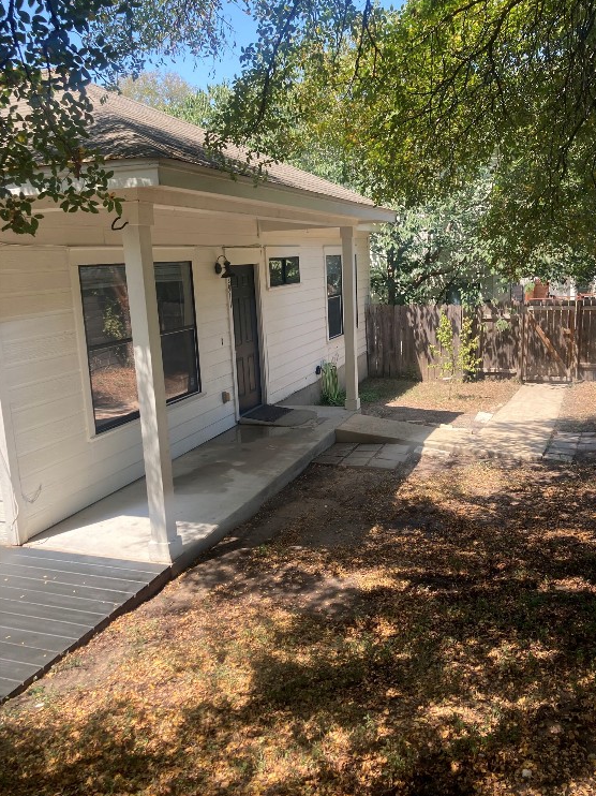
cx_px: 302
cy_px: 399
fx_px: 666
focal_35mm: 29
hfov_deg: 48.2
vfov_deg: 61.7
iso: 20
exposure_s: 1/378
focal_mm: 3.99
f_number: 1.8
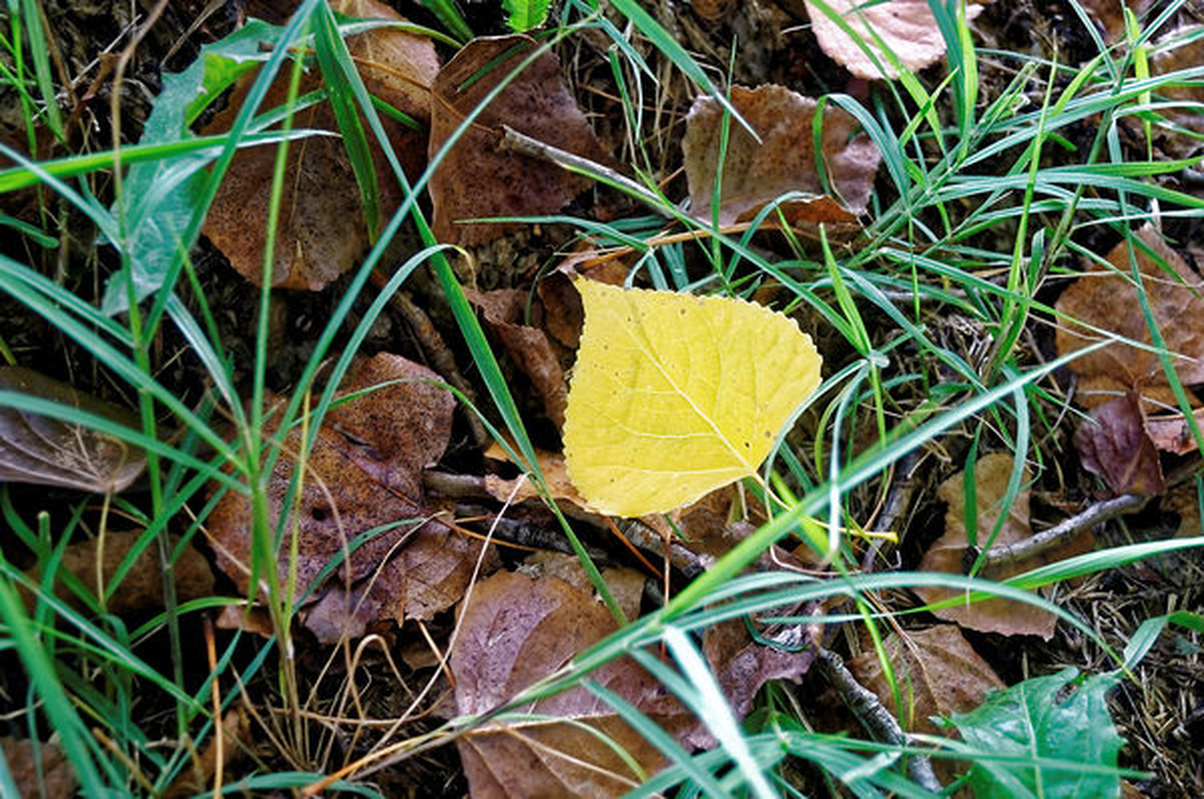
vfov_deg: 28.0
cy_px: 400
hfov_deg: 41.2
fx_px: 1603
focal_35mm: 48
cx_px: 602
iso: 200
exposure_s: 1/50
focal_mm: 32
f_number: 4.8
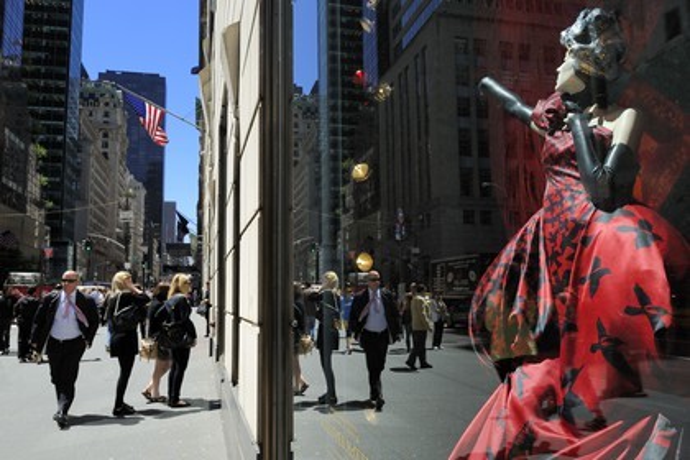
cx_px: 345
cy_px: 230
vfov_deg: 45.0
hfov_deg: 63.7
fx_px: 556
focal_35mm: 29
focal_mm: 29
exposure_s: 1/200
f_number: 8
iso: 200
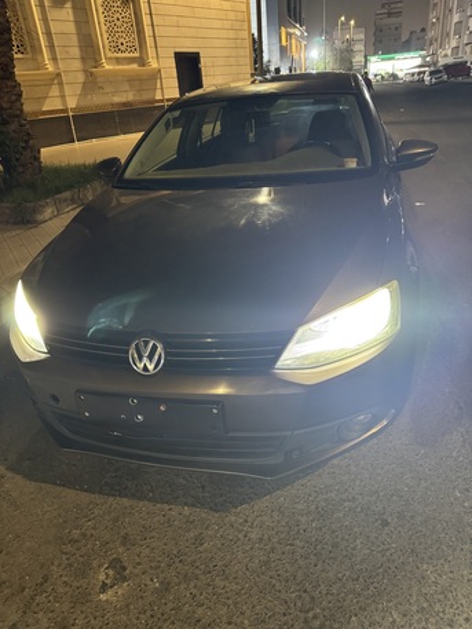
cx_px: 236
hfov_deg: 56.8
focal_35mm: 24
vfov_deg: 71.6
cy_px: 314
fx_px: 436
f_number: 1.78
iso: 800
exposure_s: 1/33
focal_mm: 6.76
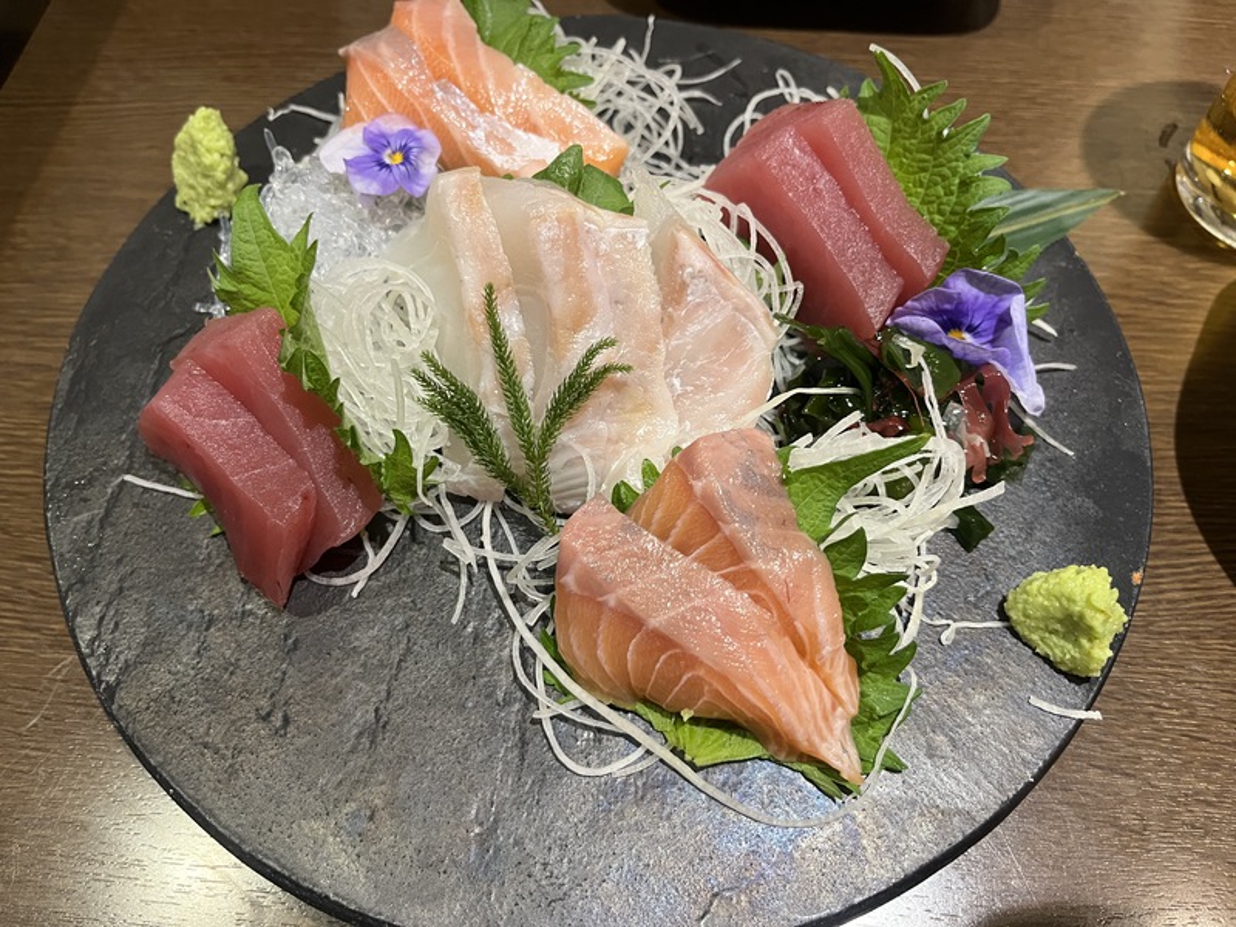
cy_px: 464
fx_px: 928
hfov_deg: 67.3
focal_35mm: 26
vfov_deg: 53.1
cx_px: 618
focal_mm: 5.1
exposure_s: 1/60
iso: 320
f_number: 1.6
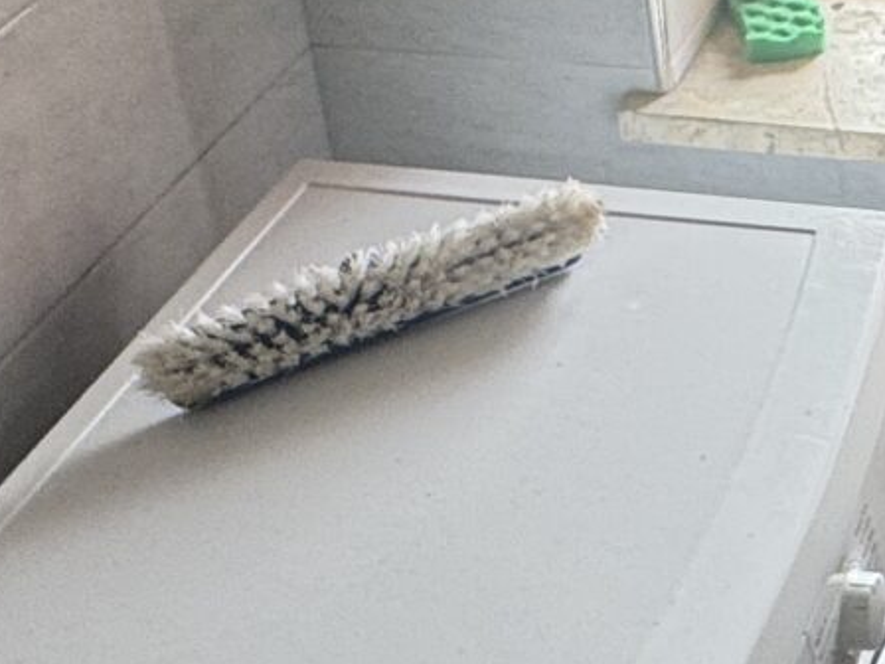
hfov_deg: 22.4
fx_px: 2045
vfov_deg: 18.1
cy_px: 38
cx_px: 1079
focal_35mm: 80
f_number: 2.2
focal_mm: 2.22
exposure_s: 1/99
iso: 100
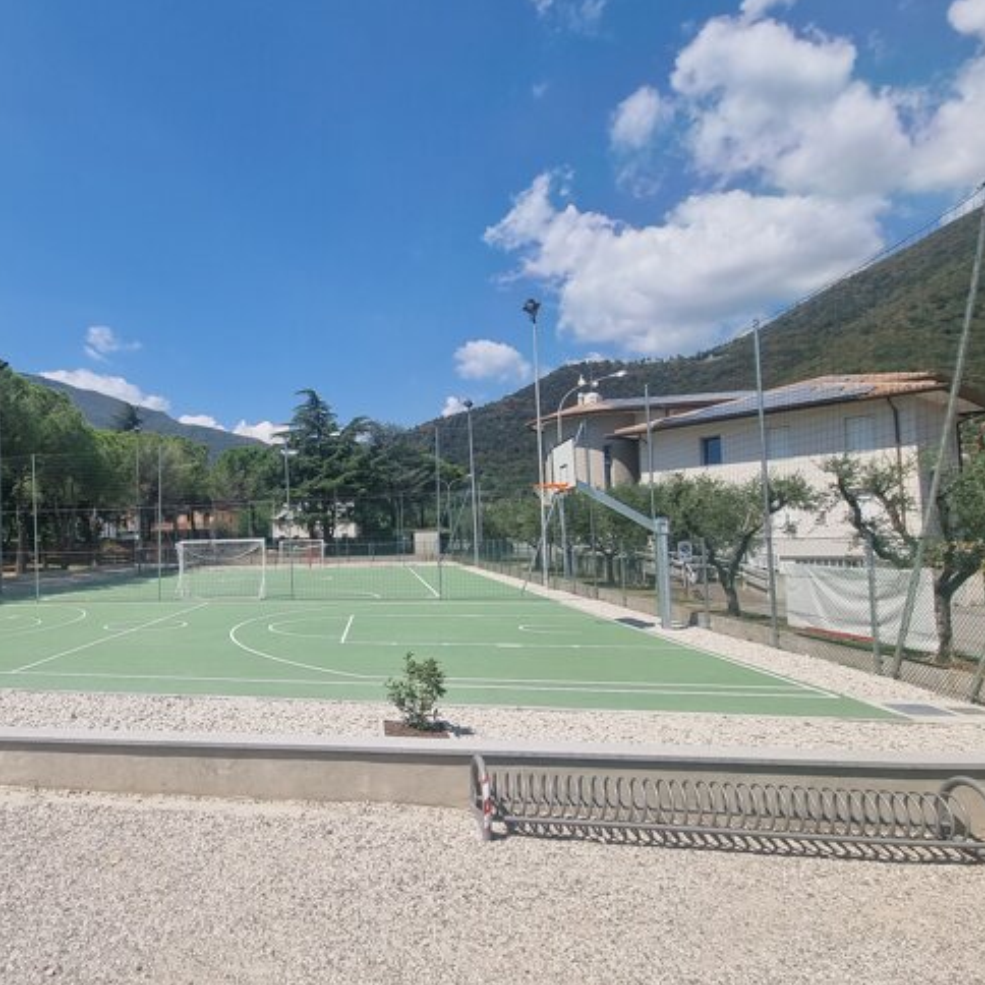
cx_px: 224
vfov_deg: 77.7
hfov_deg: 71.3
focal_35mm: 19
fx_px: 612
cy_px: 507
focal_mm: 2.2
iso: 50
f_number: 2.2
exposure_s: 1/2496
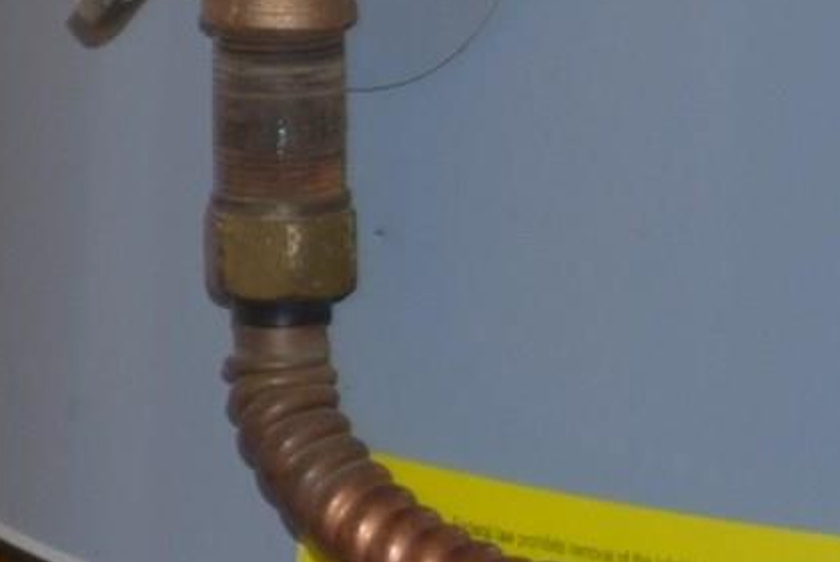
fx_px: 7440
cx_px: -1616
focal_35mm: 319
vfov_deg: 4.3
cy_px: -139
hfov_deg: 6.0
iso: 640
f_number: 4.2
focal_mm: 29
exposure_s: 1/60
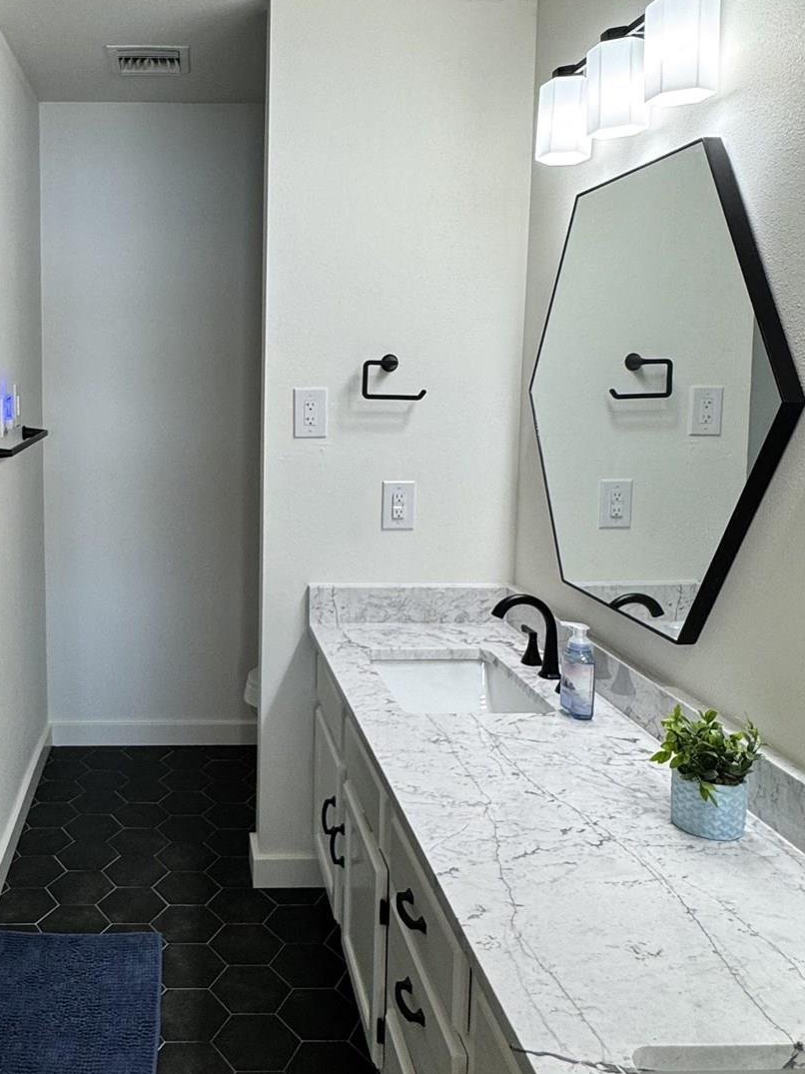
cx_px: 198
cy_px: 473
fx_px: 930
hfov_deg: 45.1
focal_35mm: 30
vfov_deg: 59.8
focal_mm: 2.22
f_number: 2.2
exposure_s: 1/120
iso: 100
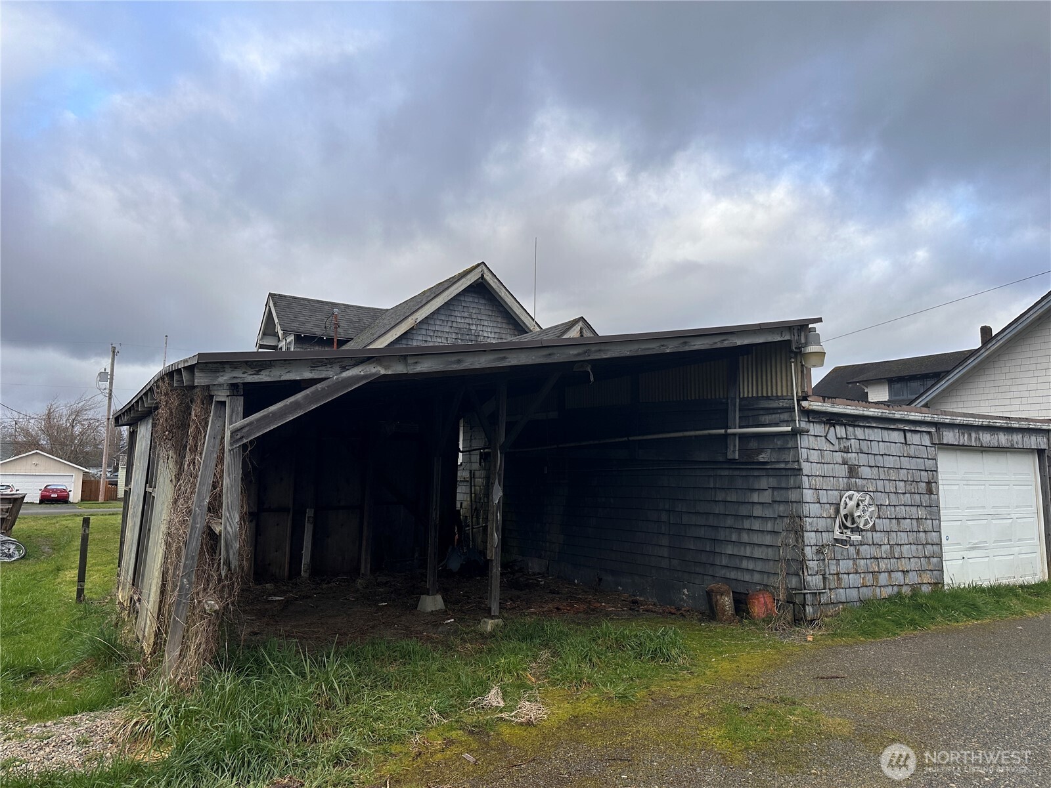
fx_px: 729
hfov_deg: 71.6
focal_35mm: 24
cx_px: 526
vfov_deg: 56.8
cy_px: 394
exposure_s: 1/962
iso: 80
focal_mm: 6.86
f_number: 1.78
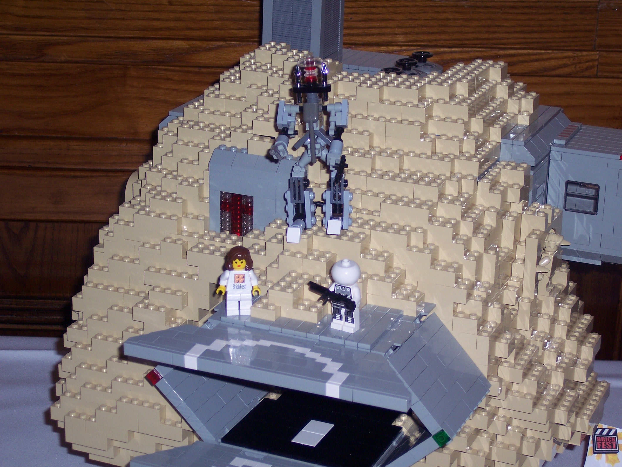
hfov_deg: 21.5
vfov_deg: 16.2
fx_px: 1635
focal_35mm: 91
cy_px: 234
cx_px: 311
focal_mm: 18.7
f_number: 4.1
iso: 100
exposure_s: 1/90
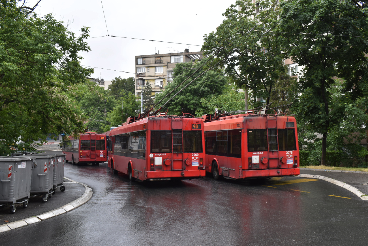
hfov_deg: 53.1
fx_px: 368
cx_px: 184
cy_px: 123
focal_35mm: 36
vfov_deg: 36.9
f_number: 8
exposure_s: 1/250
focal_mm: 24
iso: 200
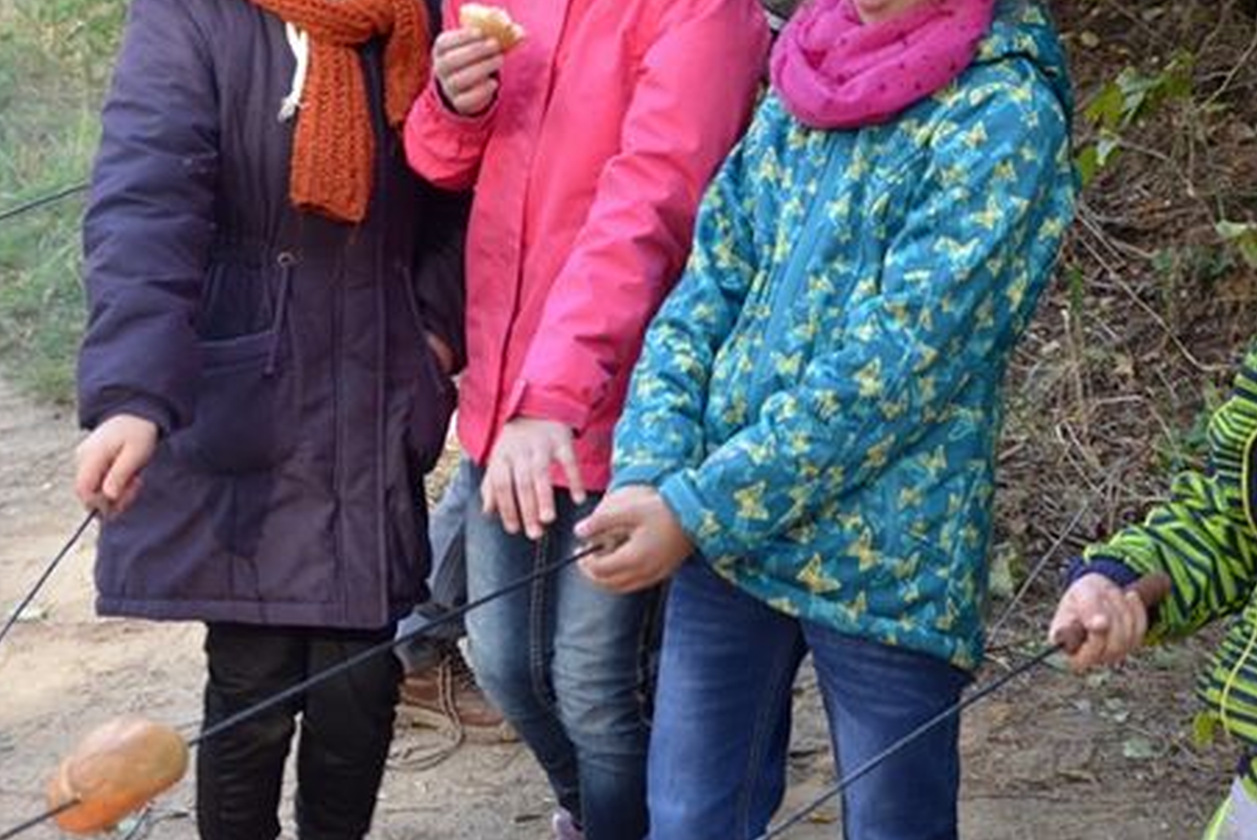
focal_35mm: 90
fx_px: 3144
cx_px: 617
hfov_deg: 22.6
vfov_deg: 15.2
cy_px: 227
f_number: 4.2
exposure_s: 1/125
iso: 320
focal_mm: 32
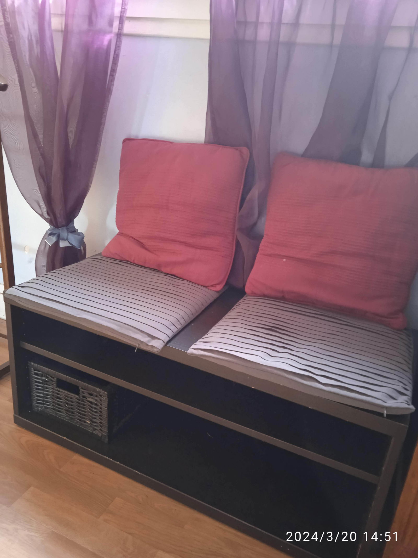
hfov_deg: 49.7
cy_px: 279
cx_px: 209
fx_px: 451
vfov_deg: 63.4
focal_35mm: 28
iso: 859
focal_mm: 3.43
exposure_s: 1/16.7
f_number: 2.2
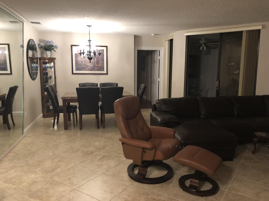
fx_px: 218
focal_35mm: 28
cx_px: 134
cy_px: 100
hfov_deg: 63.4
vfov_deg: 49.7
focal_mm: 3.99
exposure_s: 1/12
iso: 100
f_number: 1.8
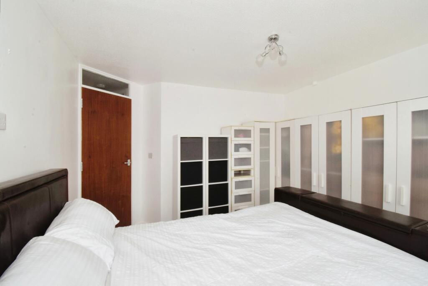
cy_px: 143
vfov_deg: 77.3
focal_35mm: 15
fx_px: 178
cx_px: 214
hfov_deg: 100.4
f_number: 22
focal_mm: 10
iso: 1000
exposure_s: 1/60
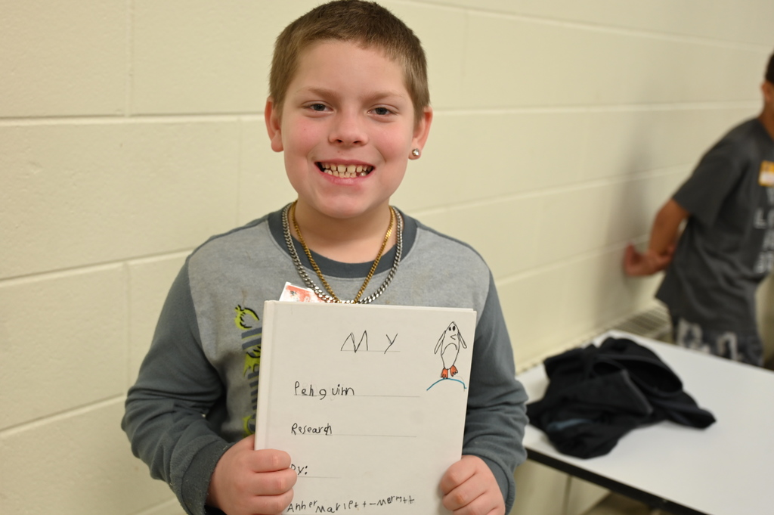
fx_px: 859
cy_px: 258
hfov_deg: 48.5
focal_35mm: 40
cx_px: 387
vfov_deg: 33.3
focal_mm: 40
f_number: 4
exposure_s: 1/125
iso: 1000
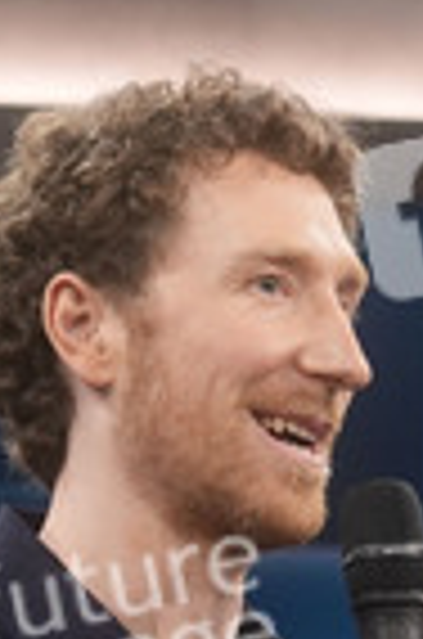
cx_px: 176
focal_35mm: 127
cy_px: 868
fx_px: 2249
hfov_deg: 10.7
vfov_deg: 15.3
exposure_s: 1/160
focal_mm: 30
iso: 640
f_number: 2.2
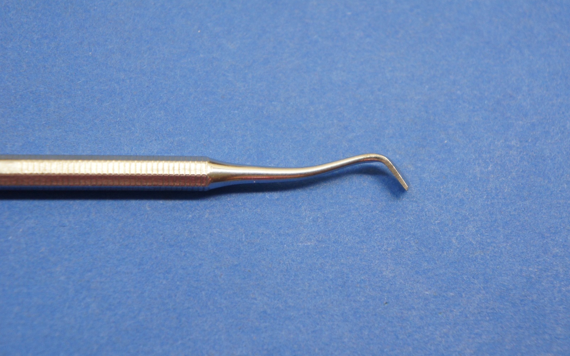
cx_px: 284
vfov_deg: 15.4
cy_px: 182
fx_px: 1313
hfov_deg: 24.5
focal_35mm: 85
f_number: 5.6
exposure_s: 1/100
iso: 800
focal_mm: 55
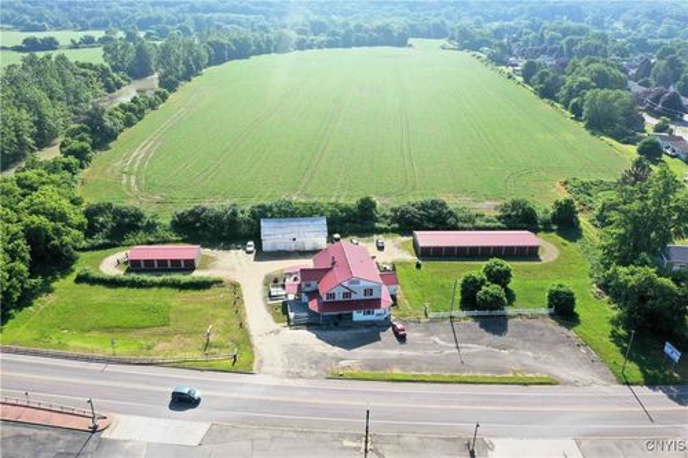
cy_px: 229
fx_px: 535
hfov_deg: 65.5
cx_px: 344
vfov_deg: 46.4
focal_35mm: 28
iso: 100
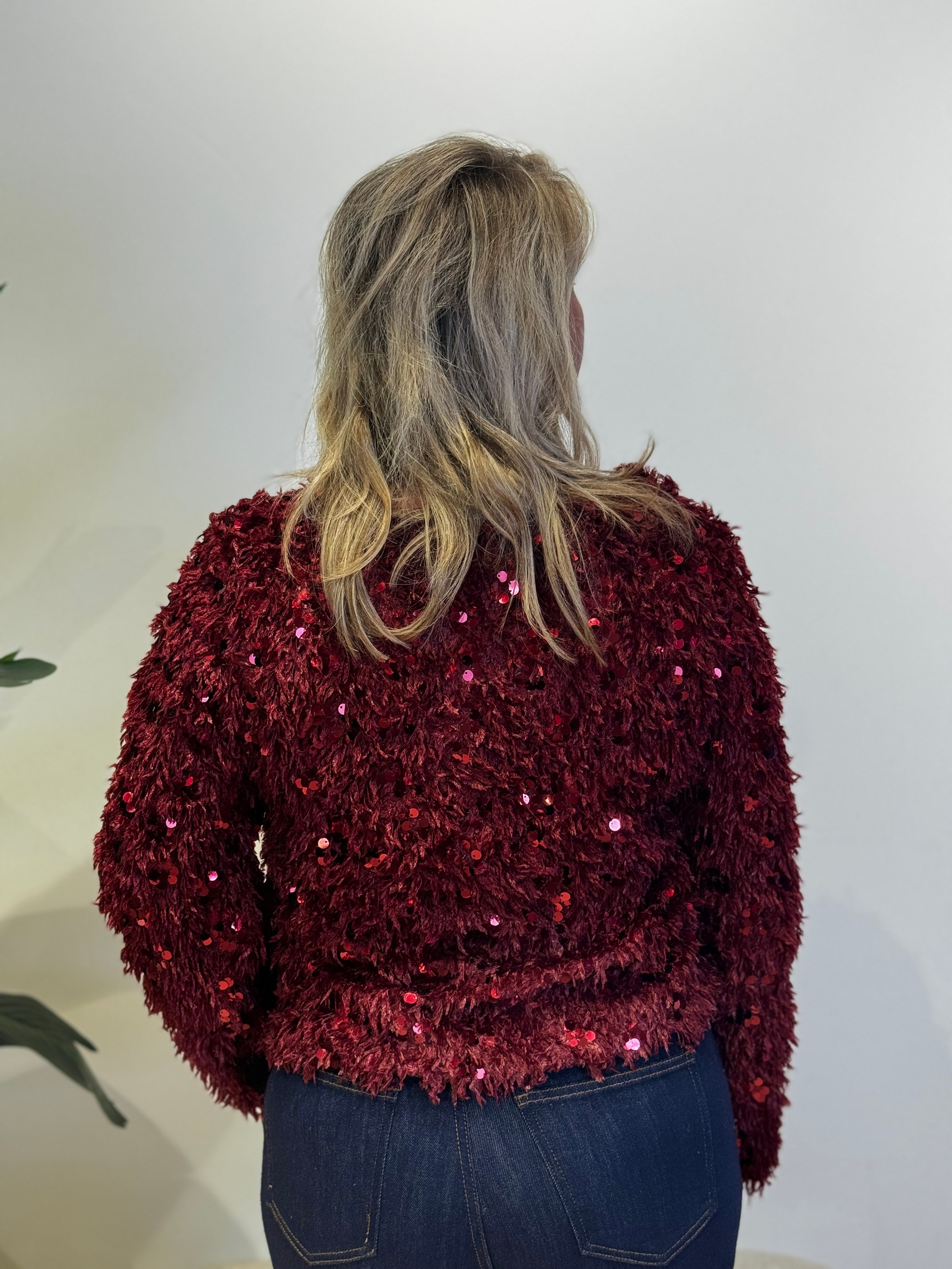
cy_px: 634
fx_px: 1760
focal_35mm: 48
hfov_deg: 30.3
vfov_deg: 39.7
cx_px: 476
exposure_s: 1/358
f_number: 1.78
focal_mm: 6.76
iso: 64
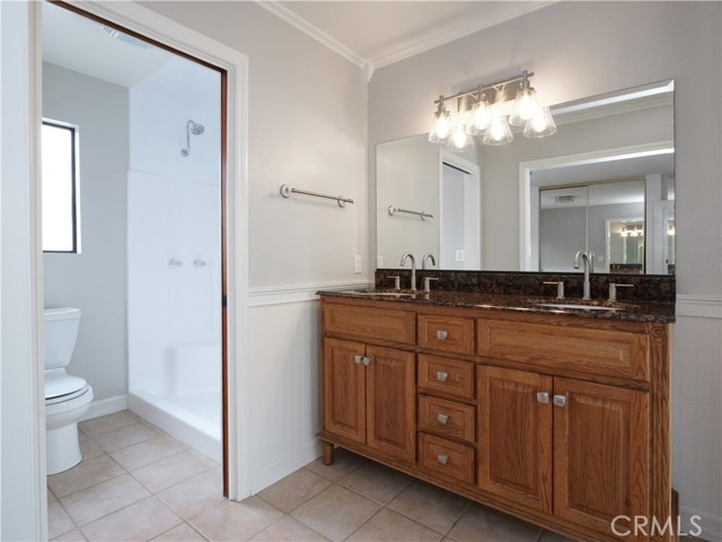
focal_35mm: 18
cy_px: 271
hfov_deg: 87.8
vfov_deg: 71.6
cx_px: 361
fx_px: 375
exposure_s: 1/100
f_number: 8
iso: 2500
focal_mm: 9
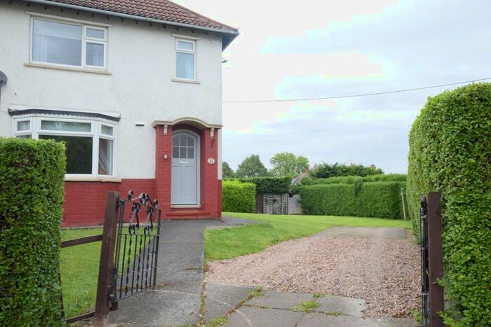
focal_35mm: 30
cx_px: 246
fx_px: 409
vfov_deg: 43.6
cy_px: 164
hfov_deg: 61.9
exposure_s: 1/160
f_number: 6.3
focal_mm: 20
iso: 400
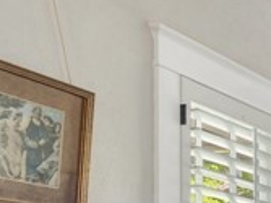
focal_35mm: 86
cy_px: 328
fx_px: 673
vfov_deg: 15.5
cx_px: 722
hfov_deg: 13.2
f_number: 7.1
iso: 200
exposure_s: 1/1.25
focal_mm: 7
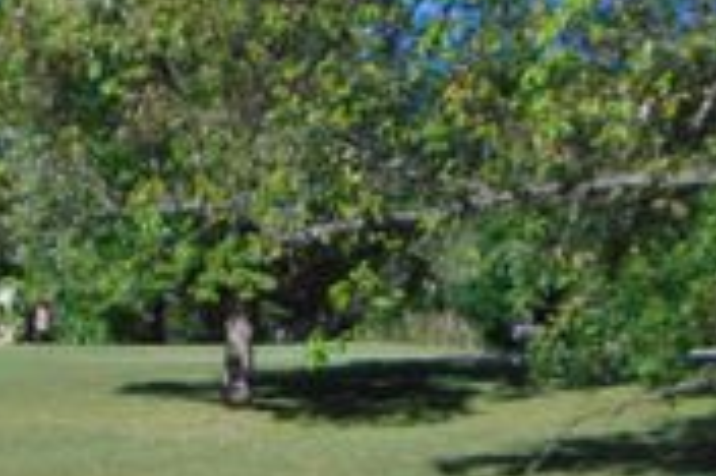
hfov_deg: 26.8
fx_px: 1470
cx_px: 130
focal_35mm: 74
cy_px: 498
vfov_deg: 17.9
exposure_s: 1/1000
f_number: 3
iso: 80
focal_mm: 4.5
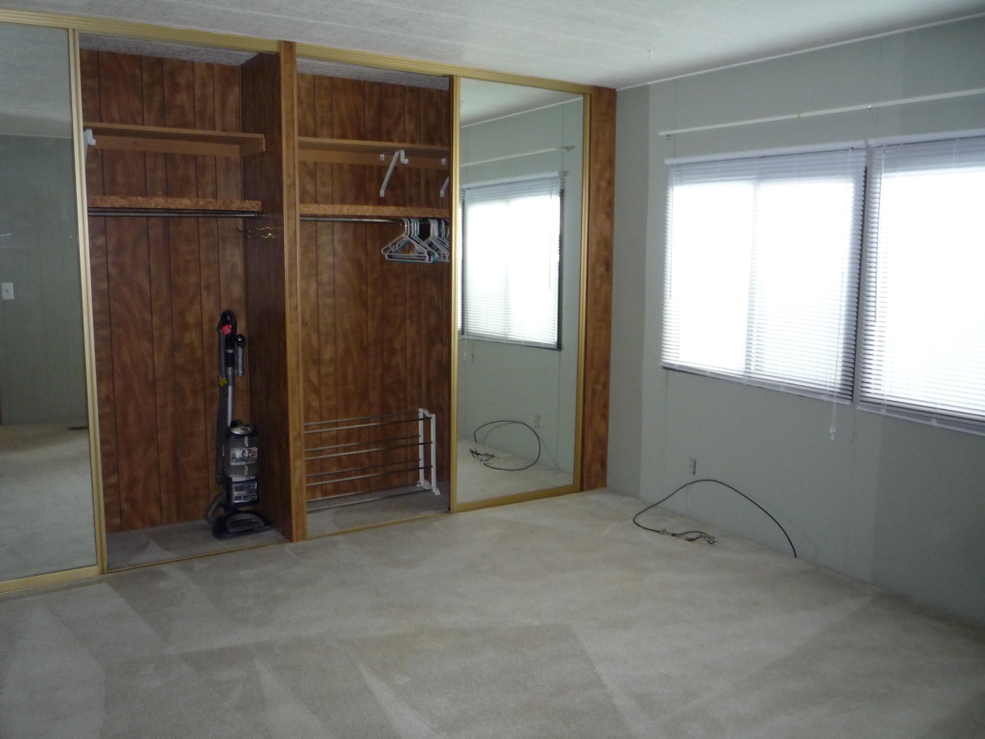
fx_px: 854
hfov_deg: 60.0
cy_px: 370
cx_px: 492
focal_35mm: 30
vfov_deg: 46.8
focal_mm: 5.2
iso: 320
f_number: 3.3
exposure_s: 1/30
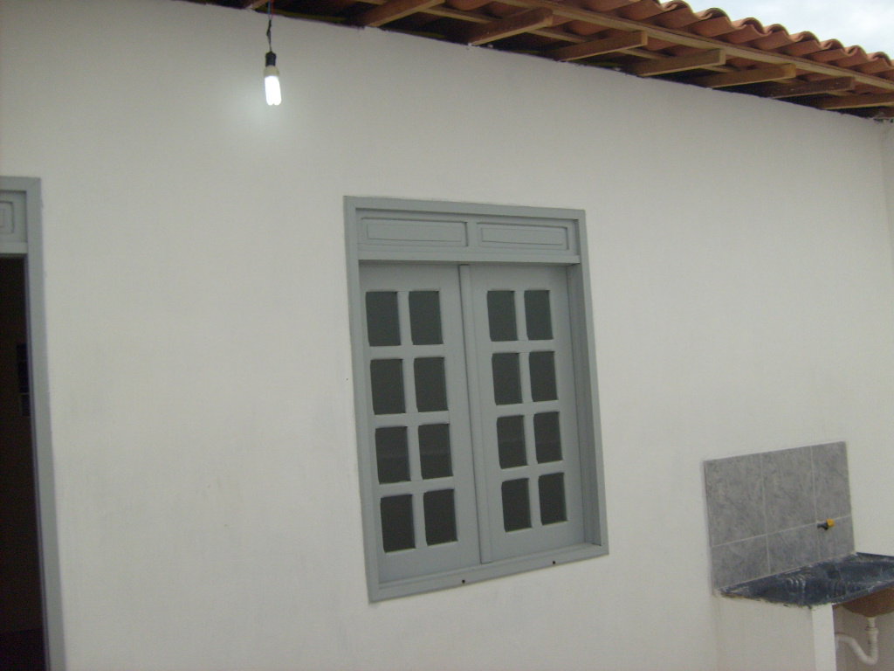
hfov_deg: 52.6
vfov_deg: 40.7
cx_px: 447
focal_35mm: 35
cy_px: 336
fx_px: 904
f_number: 7.1
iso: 80
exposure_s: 1/125
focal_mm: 5.8
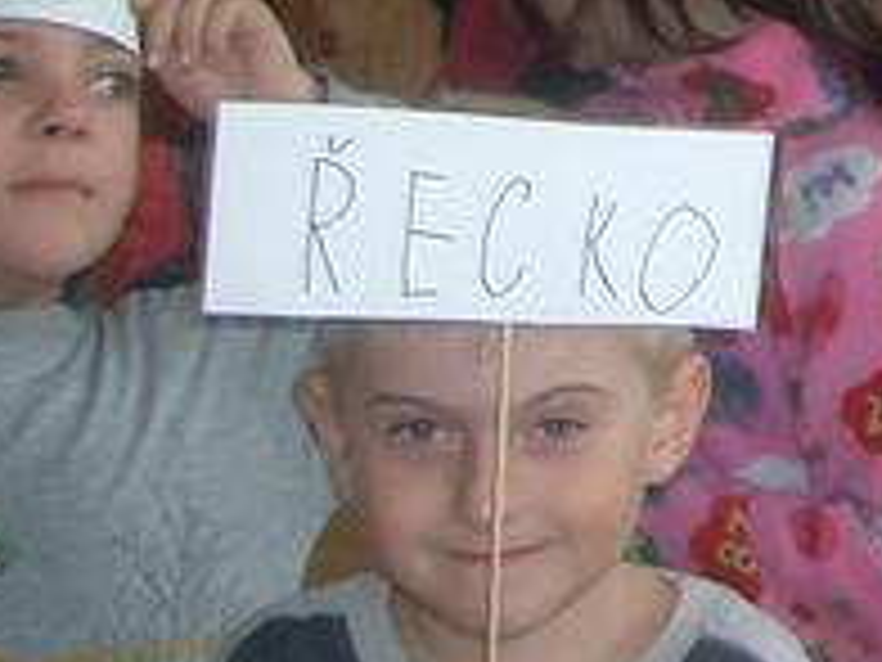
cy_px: -99
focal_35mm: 143
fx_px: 3644
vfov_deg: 10.2
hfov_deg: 12.9
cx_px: 1408
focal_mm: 5.8
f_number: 2.6
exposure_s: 1/40
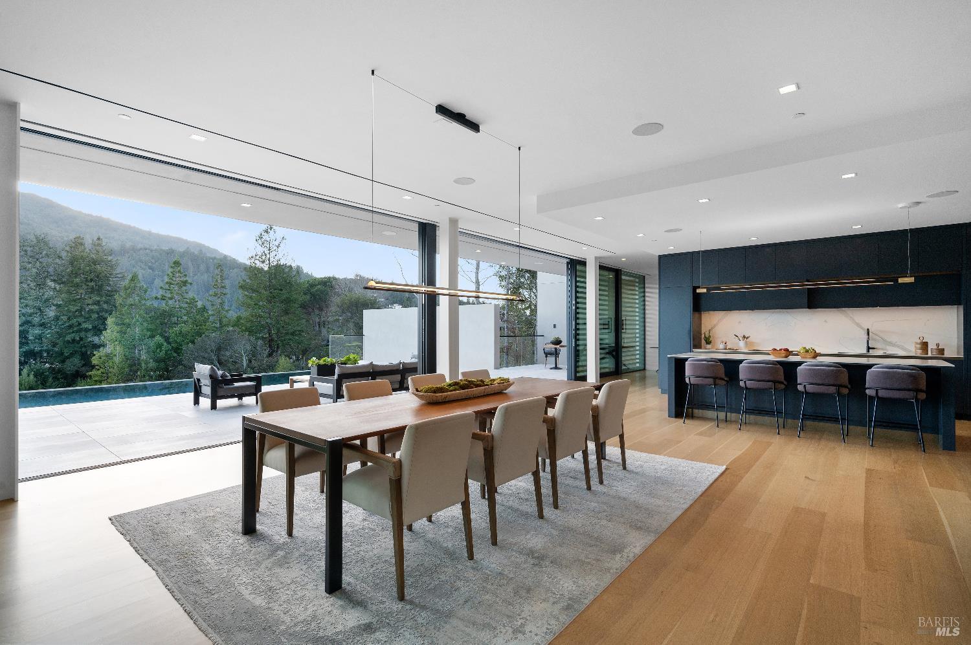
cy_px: 322
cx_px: 486
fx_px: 445
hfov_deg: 95.0
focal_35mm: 16
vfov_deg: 71.9
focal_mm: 16.5
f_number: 9
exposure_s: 1/60
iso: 400
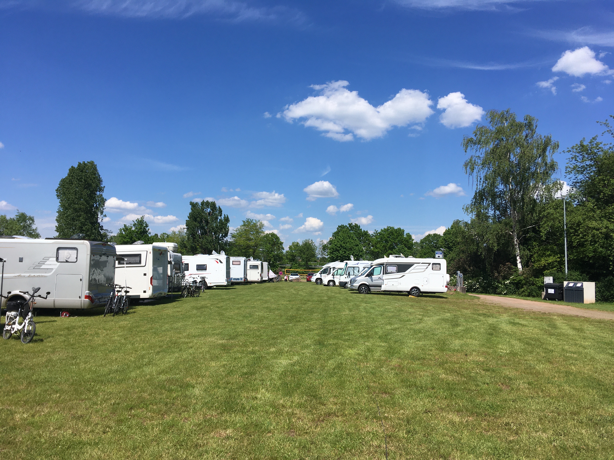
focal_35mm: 29
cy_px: 230
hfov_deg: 61.7
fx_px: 514
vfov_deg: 48.2
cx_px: 307
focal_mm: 4.15
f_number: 2.2
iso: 25
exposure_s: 1/2137
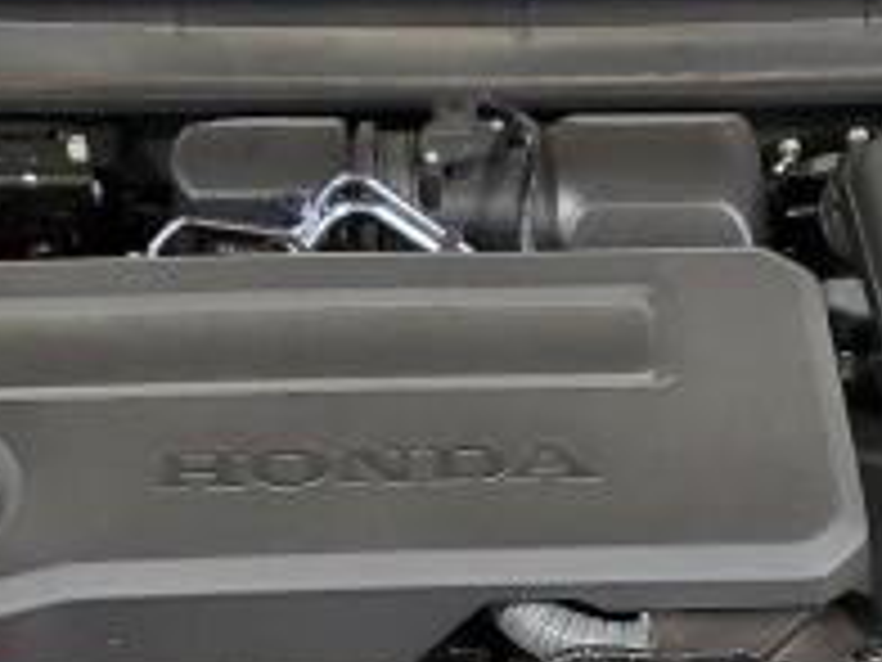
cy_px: 703
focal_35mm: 106
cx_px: 540
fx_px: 2701
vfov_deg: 13.7
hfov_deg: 18.5
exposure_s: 1/60.2
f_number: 1.5
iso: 243
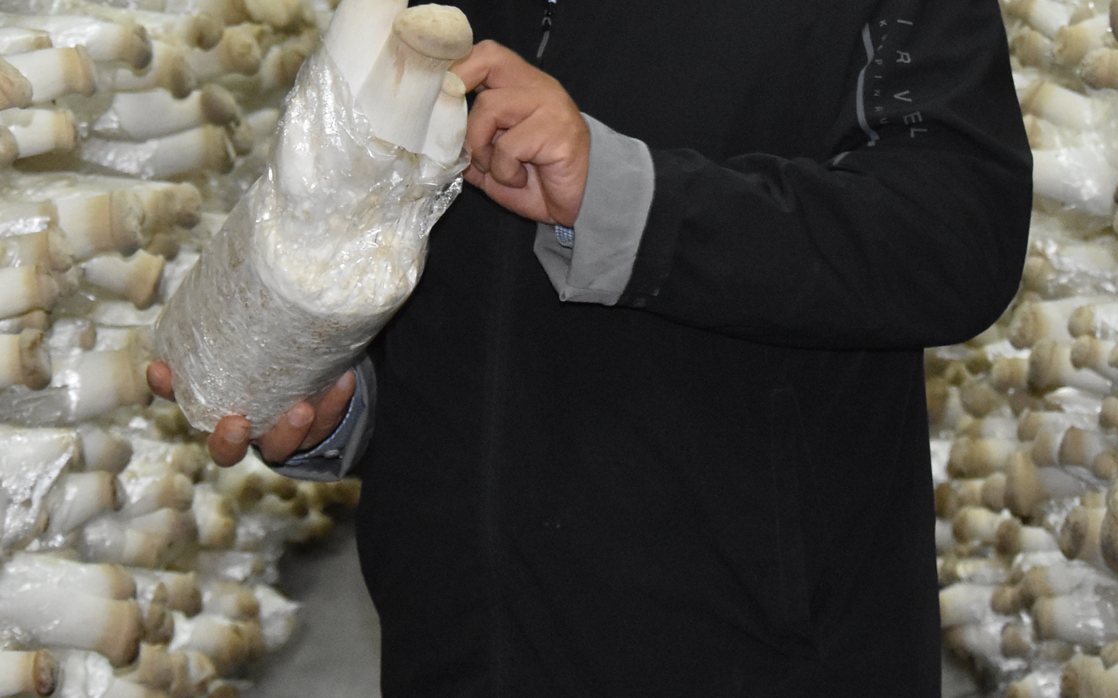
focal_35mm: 115
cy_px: 145
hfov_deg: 18.1
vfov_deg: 11.3
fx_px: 3503
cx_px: 590
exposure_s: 1/60
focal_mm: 34
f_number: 4.2
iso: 2200
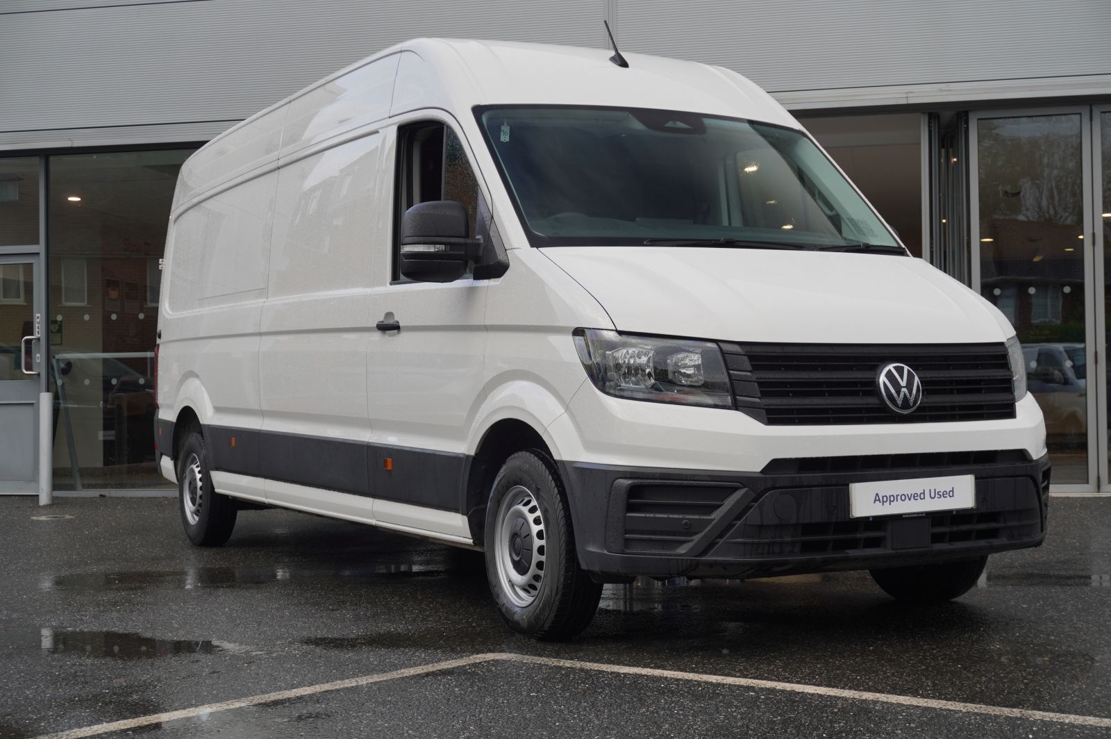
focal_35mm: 51
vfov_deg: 26.4
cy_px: 370
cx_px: 556
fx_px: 1573
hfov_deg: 38.9
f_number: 5.6
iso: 100
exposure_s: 1/90
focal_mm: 34
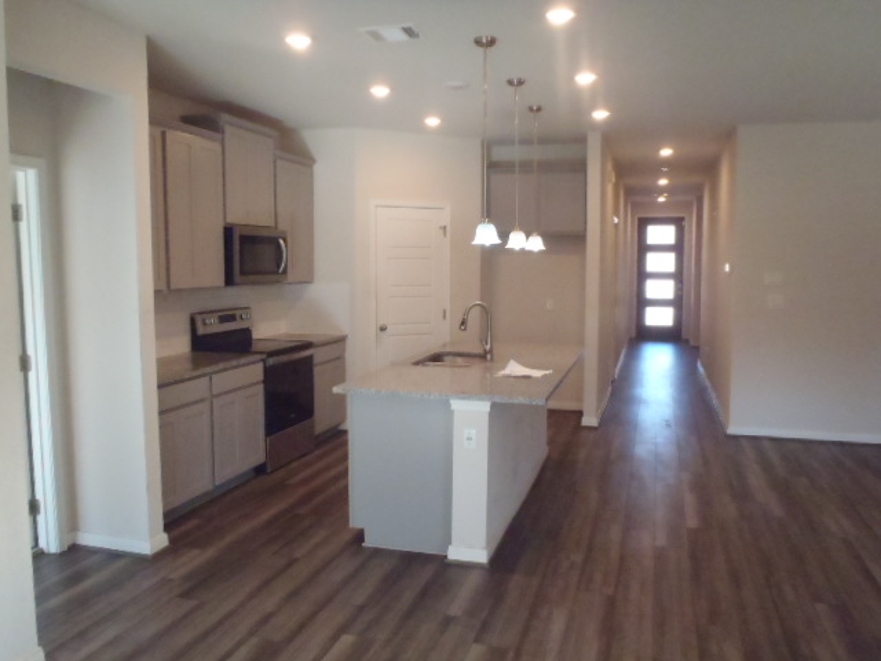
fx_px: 713
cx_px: 440
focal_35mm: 28
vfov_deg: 49.7
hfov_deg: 63.4
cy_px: 330
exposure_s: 1/125
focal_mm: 5
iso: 800
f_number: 3.9
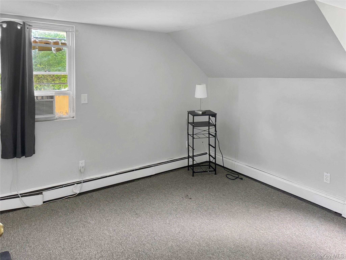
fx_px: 240
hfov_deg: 71.6
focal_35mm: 24
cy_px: 130
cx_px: 173
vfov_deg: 56.8
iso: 400
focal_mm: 6.76
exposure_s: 1/60
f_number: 1.78
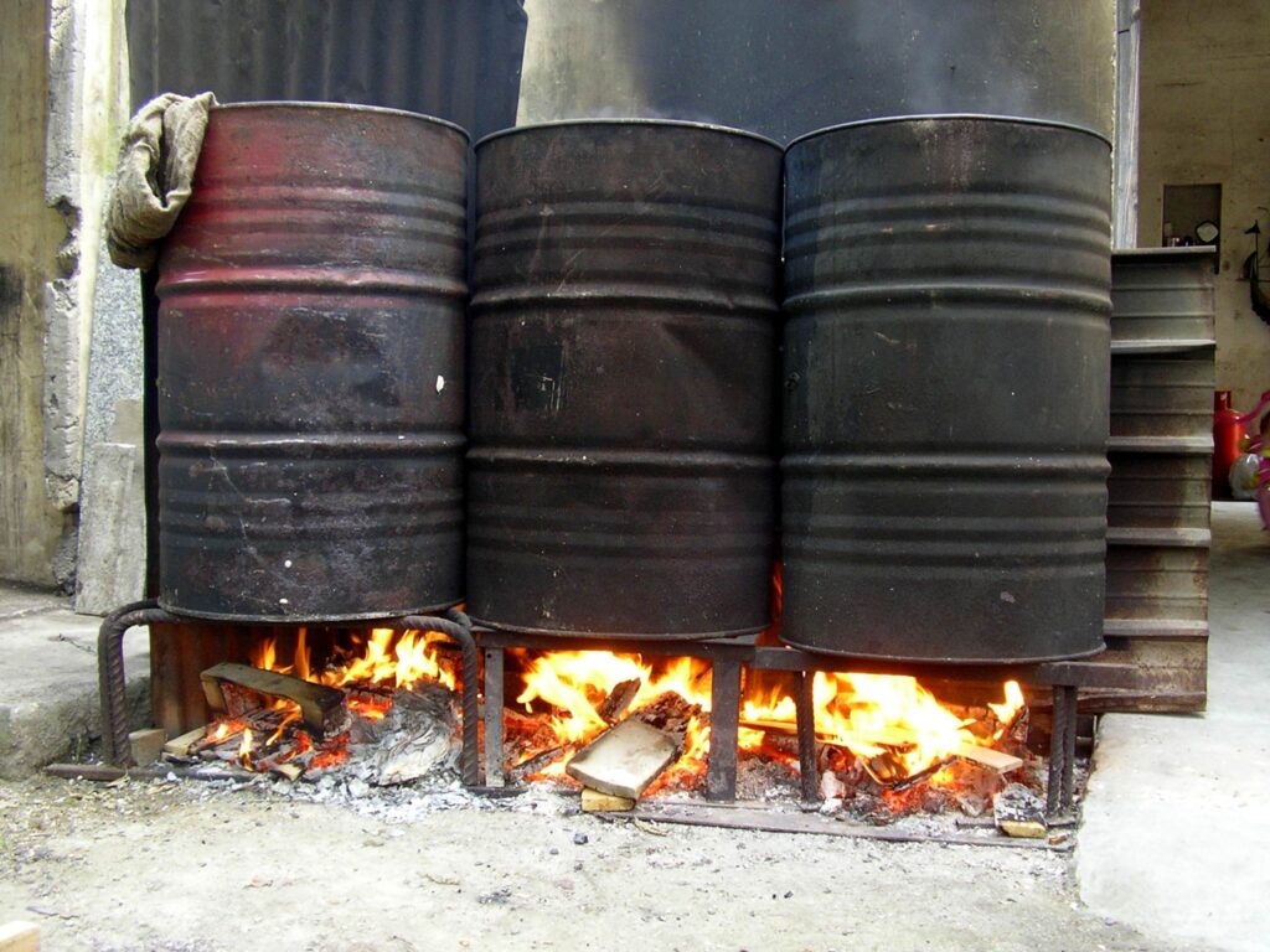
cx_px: 635
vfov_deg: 37.7
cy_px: 476
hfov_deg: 49.0
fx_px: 1394
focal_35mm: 38
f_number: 2.9
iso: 100
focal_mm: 5.8
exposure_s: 1/20
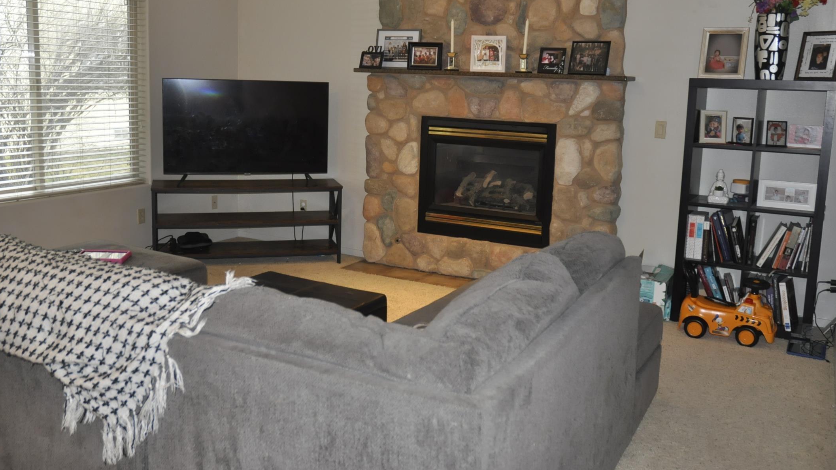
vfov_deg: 33.6
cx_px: 421
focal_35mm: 35
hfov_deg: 56.6
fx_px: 776
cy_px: 190
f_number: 3.5
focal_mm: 22
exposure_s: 1/60
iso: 800
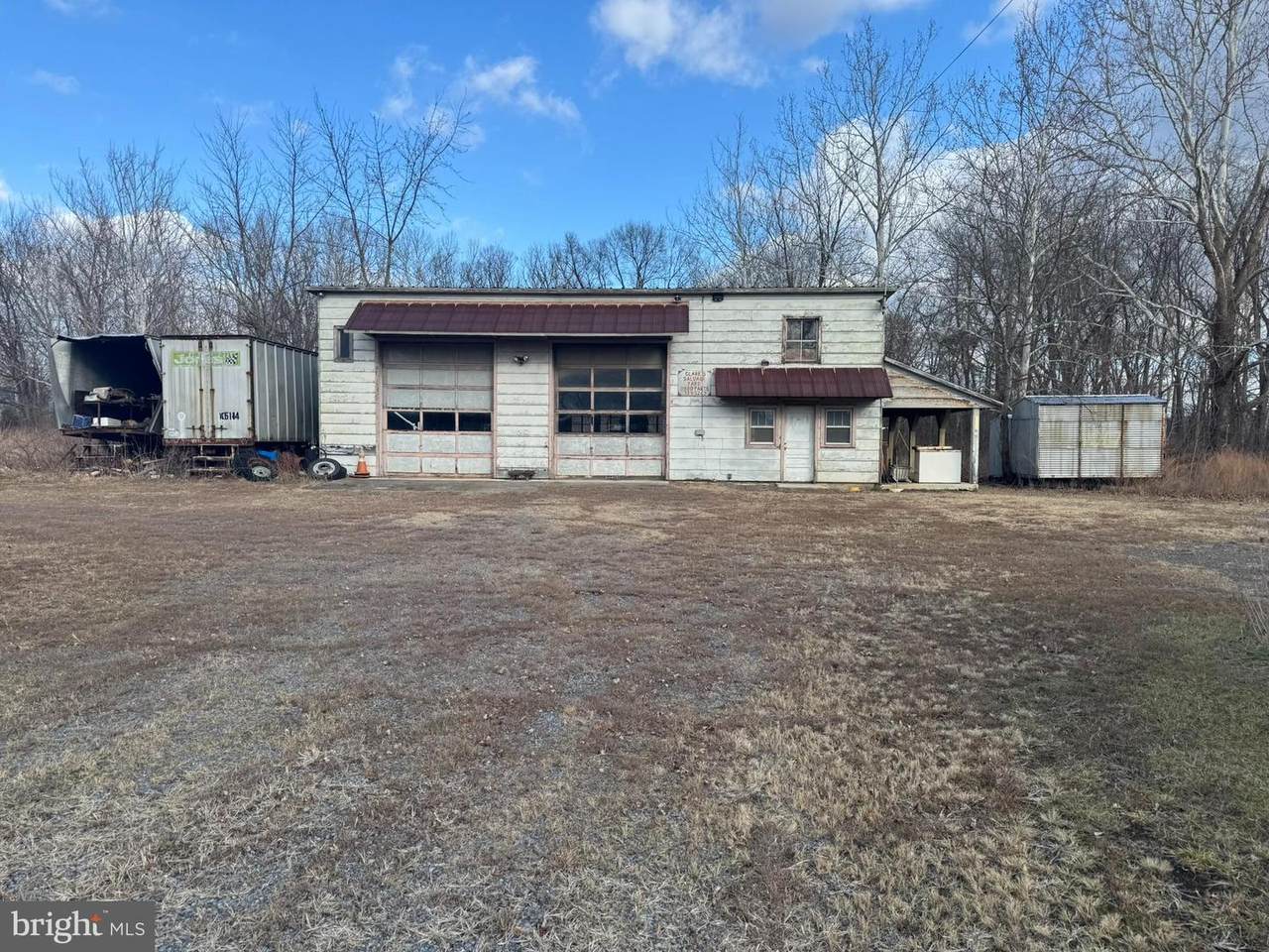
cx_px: 634
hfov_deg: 71.6
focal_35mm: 24
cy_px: 476
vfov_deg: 56.8
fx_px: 880
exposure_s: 1/2331
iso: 80
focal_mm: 6.76
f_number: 1.78
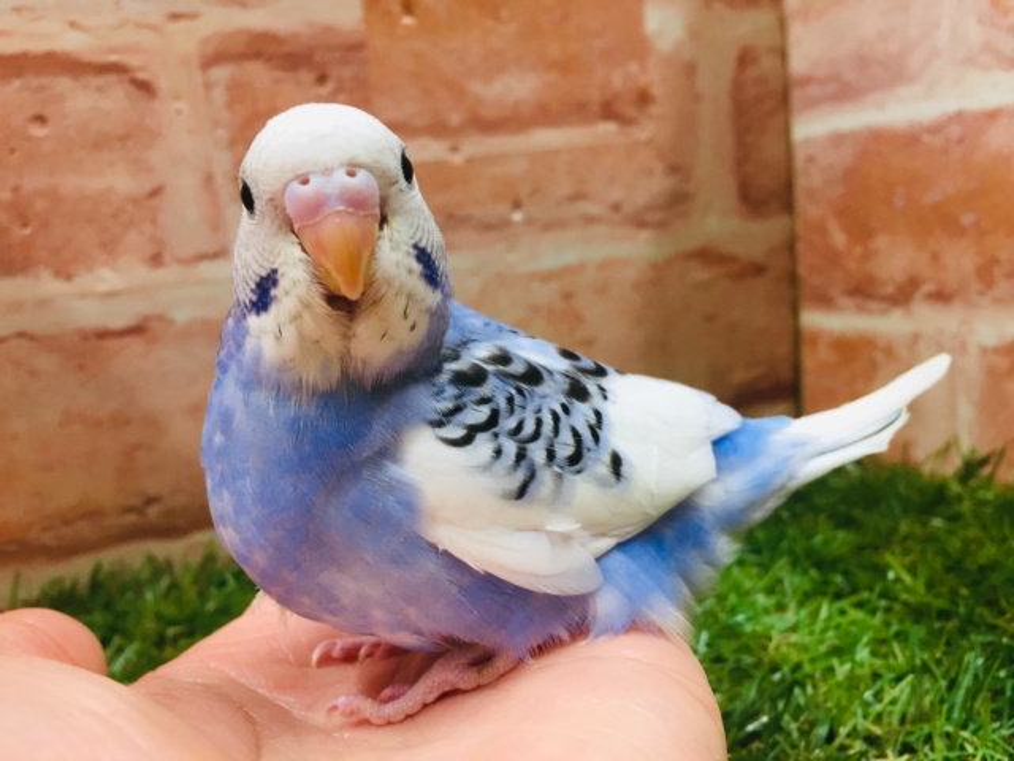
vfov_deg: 48.2
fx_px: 849
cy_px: 380
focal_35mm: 29
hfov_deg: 61.7
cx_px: 507
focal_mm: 4.15
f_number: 2.2
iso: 50
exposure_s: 1/30
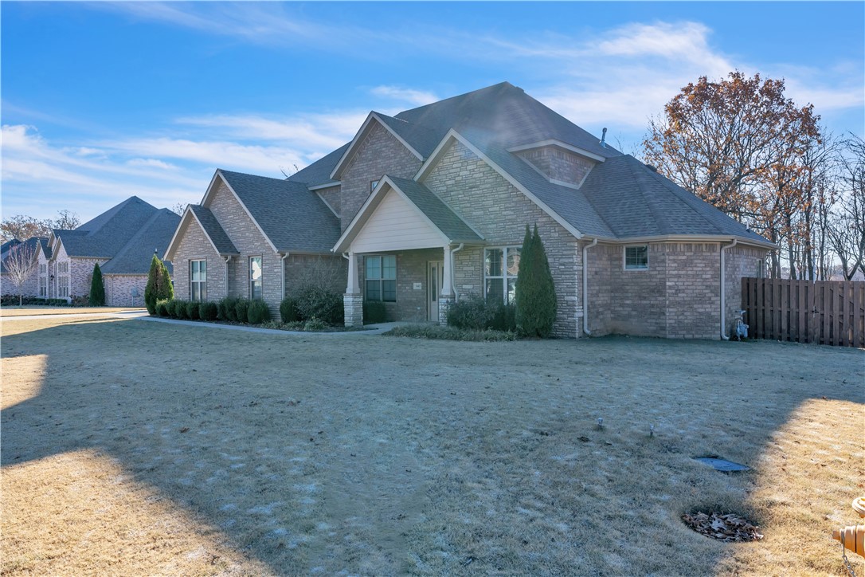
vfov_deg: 57.2
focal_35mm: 22
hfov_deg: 78.6
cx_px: 432
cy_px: 288
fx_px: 529
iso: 250
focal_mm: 22
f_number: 9
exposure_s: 1/640
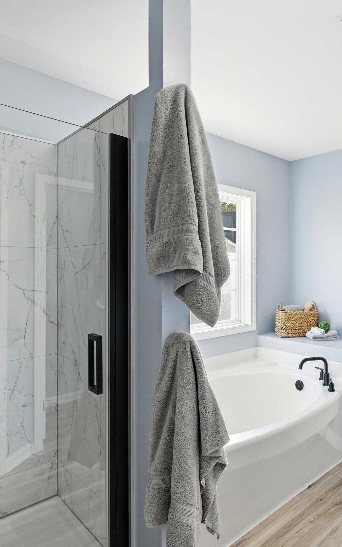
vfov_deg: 75.3
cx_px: 280
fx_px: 354
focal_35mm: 24
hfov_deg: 48.2
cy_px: 274
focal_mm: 15.5
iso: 250
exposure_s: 1/1000
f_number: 9
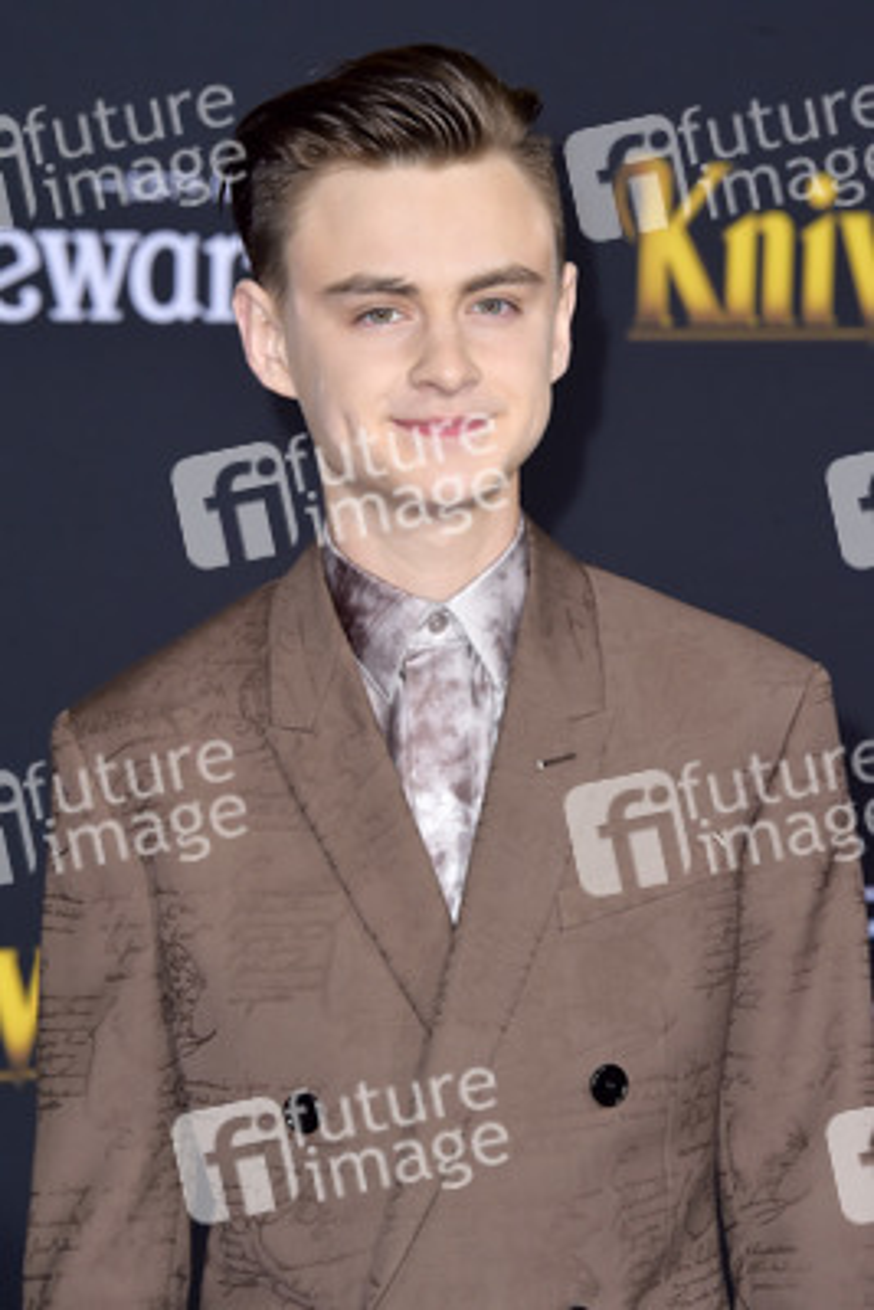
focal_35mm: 170
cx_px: 437
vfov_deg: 12.1
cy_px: 655
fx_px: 6185
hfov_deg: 8.1
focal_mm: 170
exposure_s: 1/250
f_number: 7.1
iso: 640
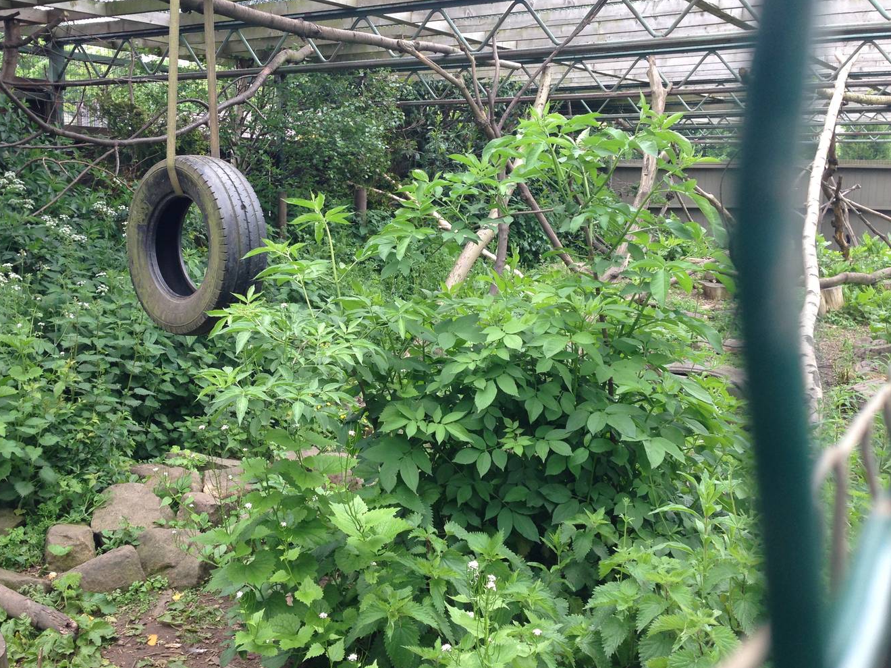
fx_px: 1030
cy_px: 294
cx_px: 370
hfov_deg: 46.6
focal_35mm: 40
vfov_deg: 35.9
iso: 50
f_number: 2.4
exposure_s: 1/126
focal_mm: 4.12
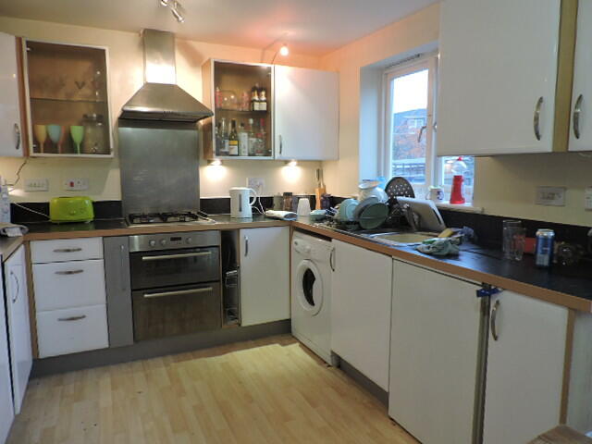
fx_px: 410
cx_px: 296
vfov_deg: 56.8
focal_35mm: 24
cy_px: 222
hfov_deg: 71.6
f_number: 3
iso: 400
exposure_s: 1/25
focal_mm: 4.3
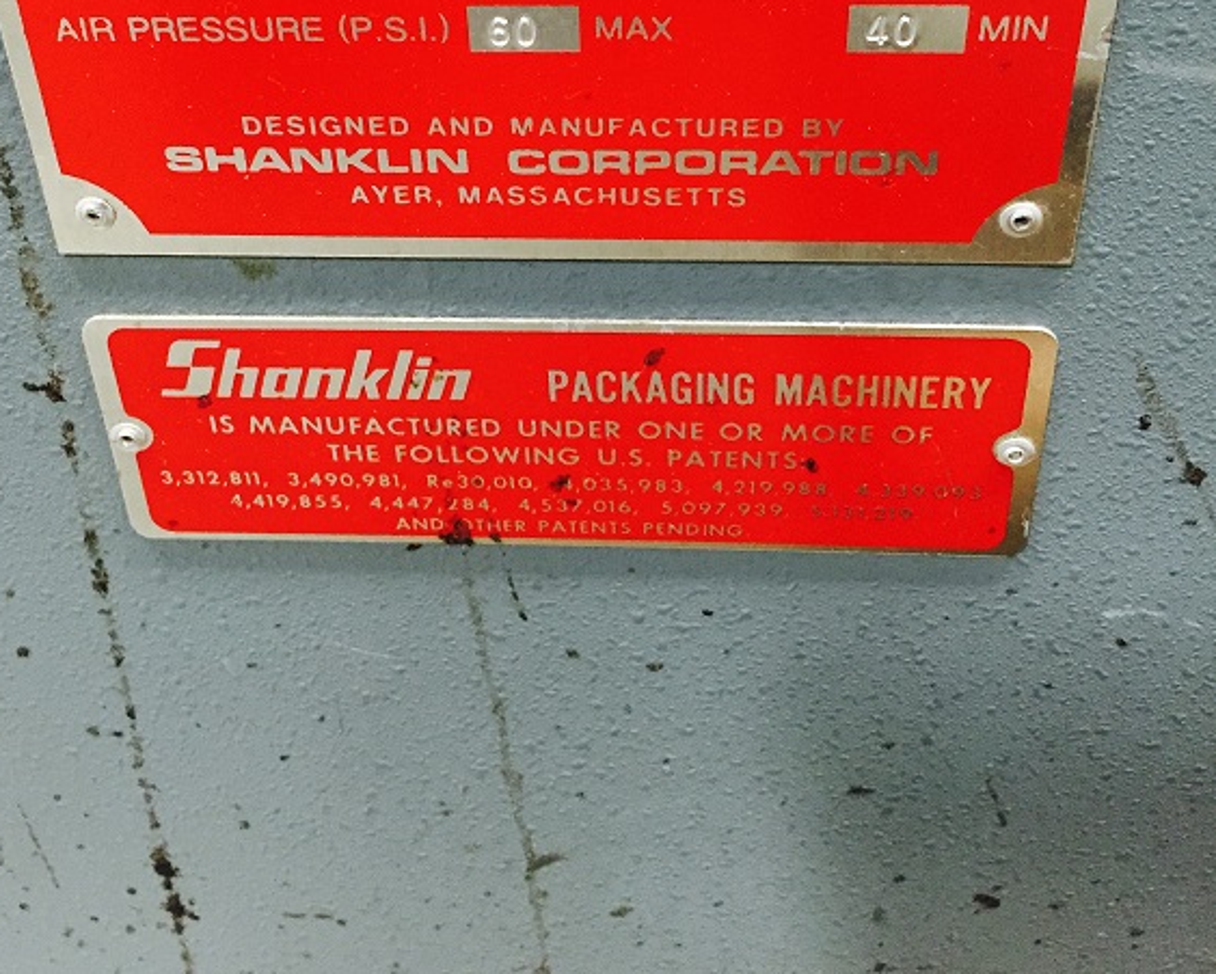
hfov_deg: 44.7
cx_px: 562
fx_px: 1476
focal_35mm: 41
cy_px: 136
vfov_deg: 34.8
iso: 160
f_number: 2.2
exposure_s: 1/30
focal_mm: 4.15
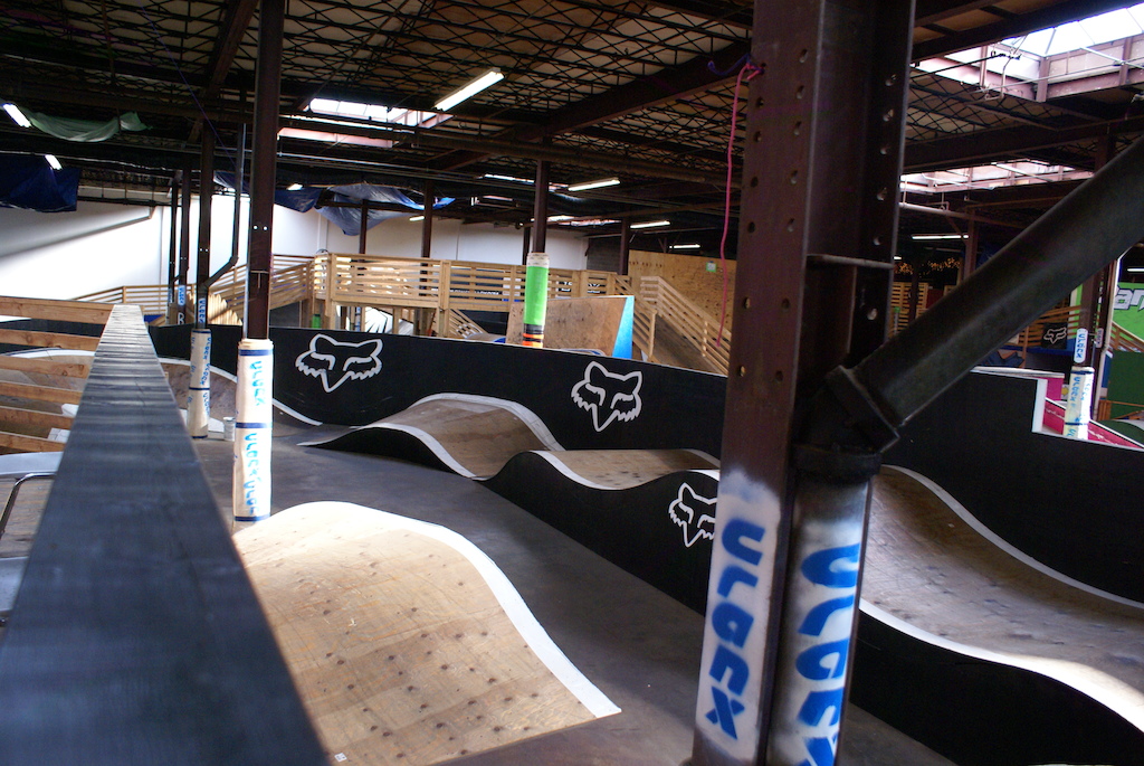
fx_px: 859
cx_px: 572
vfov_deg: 48.0
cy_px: 383
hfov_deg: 67.3
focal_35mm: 27
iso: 640
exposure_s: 1/125
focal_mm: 18
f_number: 3.5
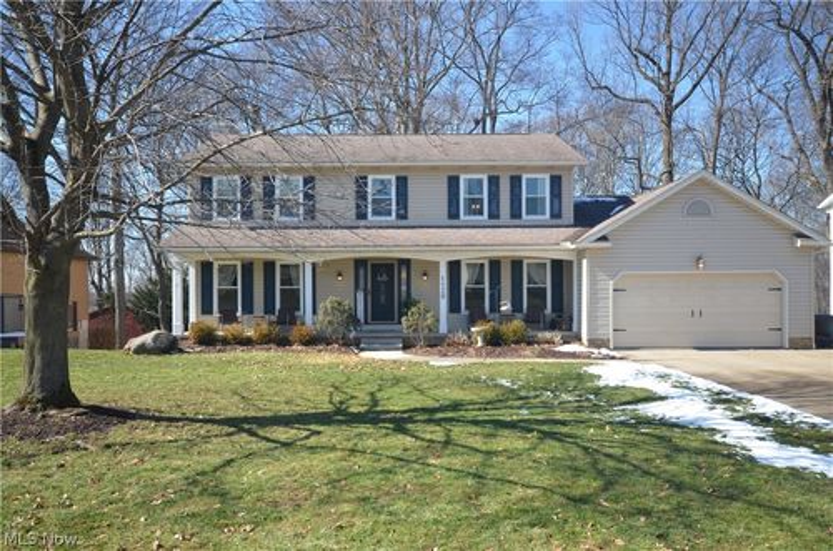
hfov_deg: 62.0
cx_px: 416
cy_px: 276
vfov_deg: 43.4
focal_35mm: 30
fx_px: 693
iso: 200
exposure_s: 1/200
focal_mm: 20
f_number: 7.1
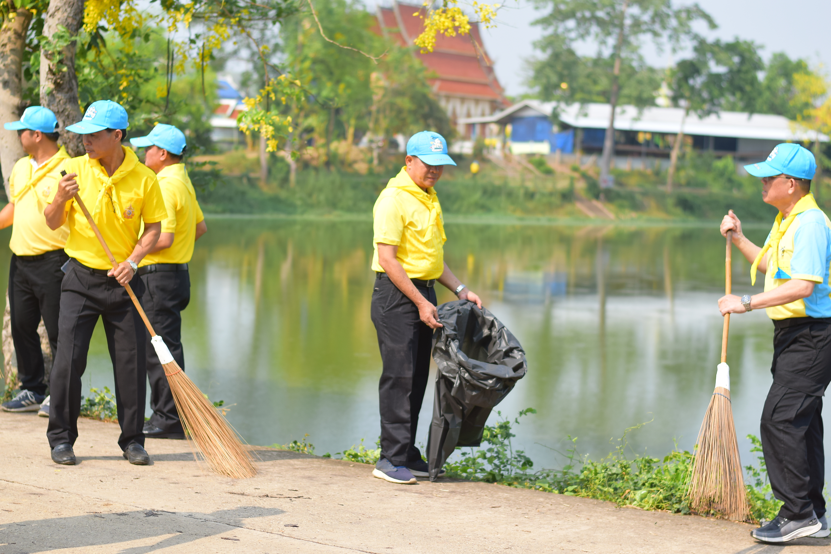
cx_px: 416
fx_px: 1732
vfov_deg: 18.2
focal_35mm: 75
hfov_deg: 27.0
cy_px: 277
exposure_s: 1/3200
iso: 250
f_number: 2.8
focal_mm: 50
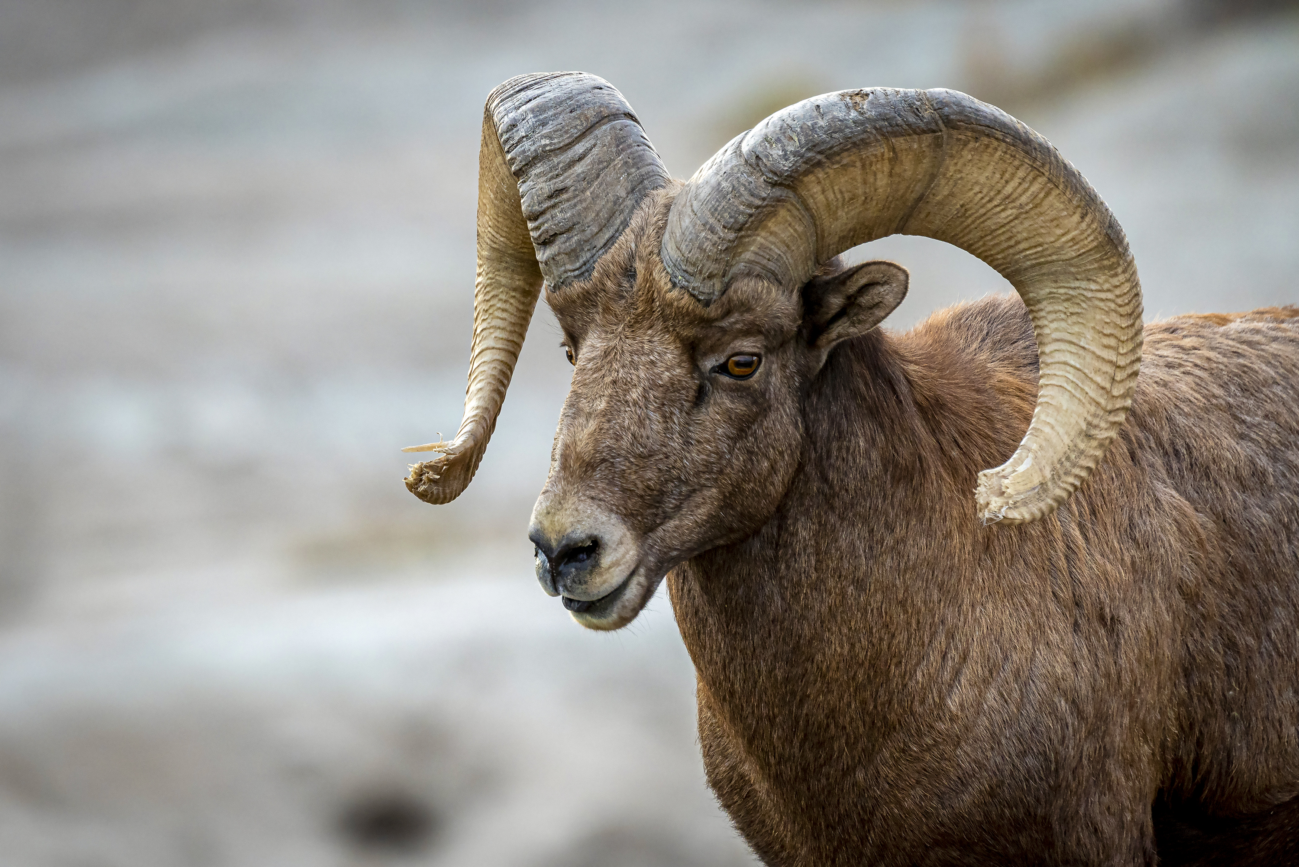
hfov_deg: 5.2
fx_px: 14437
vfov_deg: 3.4
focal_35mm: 400
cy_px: 434
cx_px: 650
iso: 640
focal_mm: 400
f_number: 5.6
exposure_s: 1/640
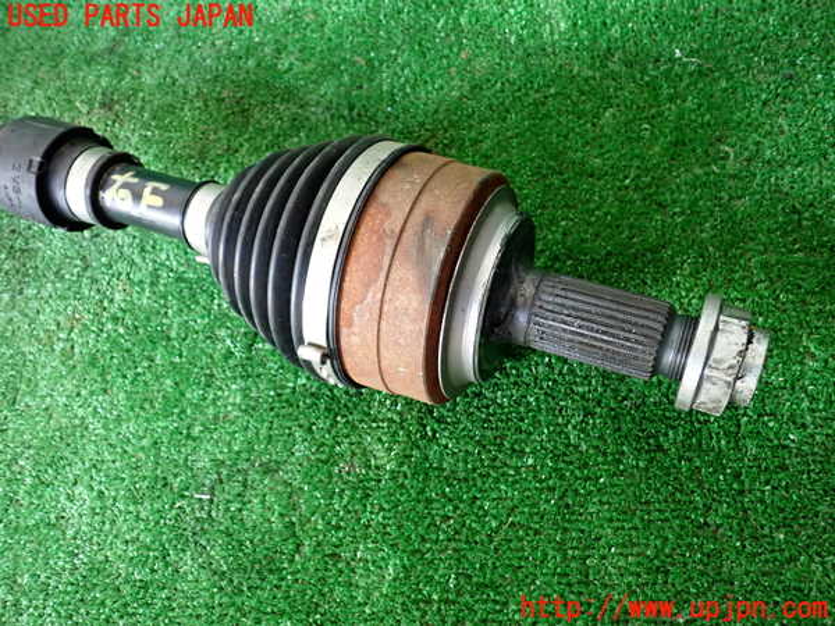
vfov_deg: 46.8
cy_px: 313
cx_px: 418
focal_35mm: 30
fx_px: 724
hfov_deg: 60.0
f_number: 2.3
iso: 400
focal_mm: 5.4
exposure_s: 1/30
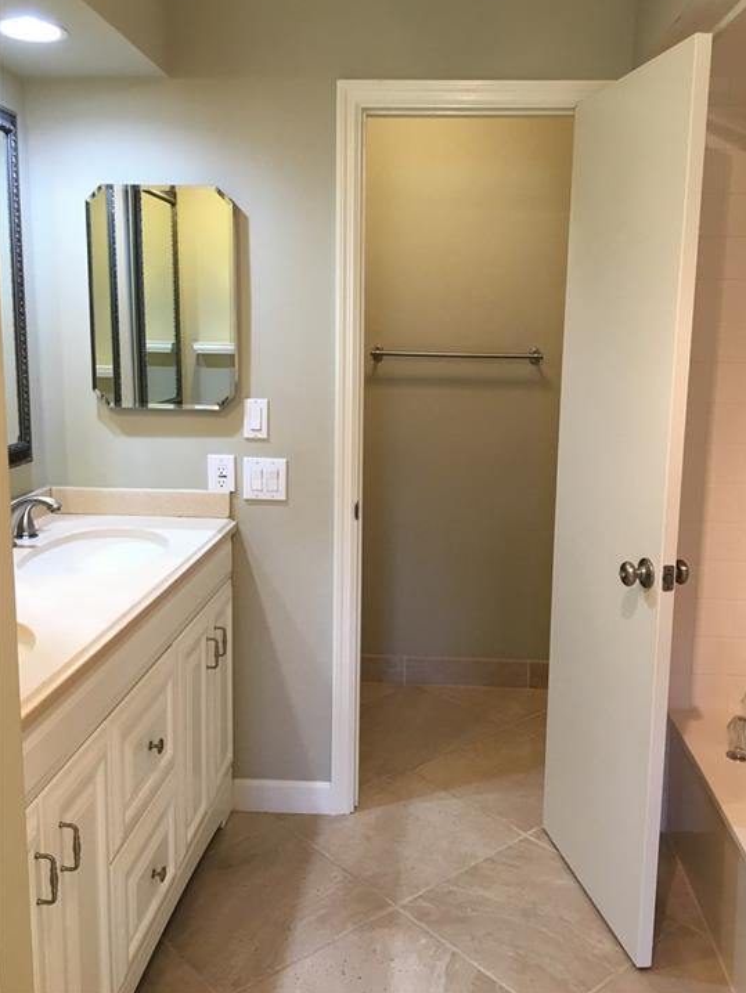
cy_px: 465
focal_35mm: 31
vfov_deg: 58.3
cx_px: 394
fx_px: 890
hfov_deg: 45.4
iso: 64
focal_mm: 4.15
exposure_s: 1/30
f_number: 2.2
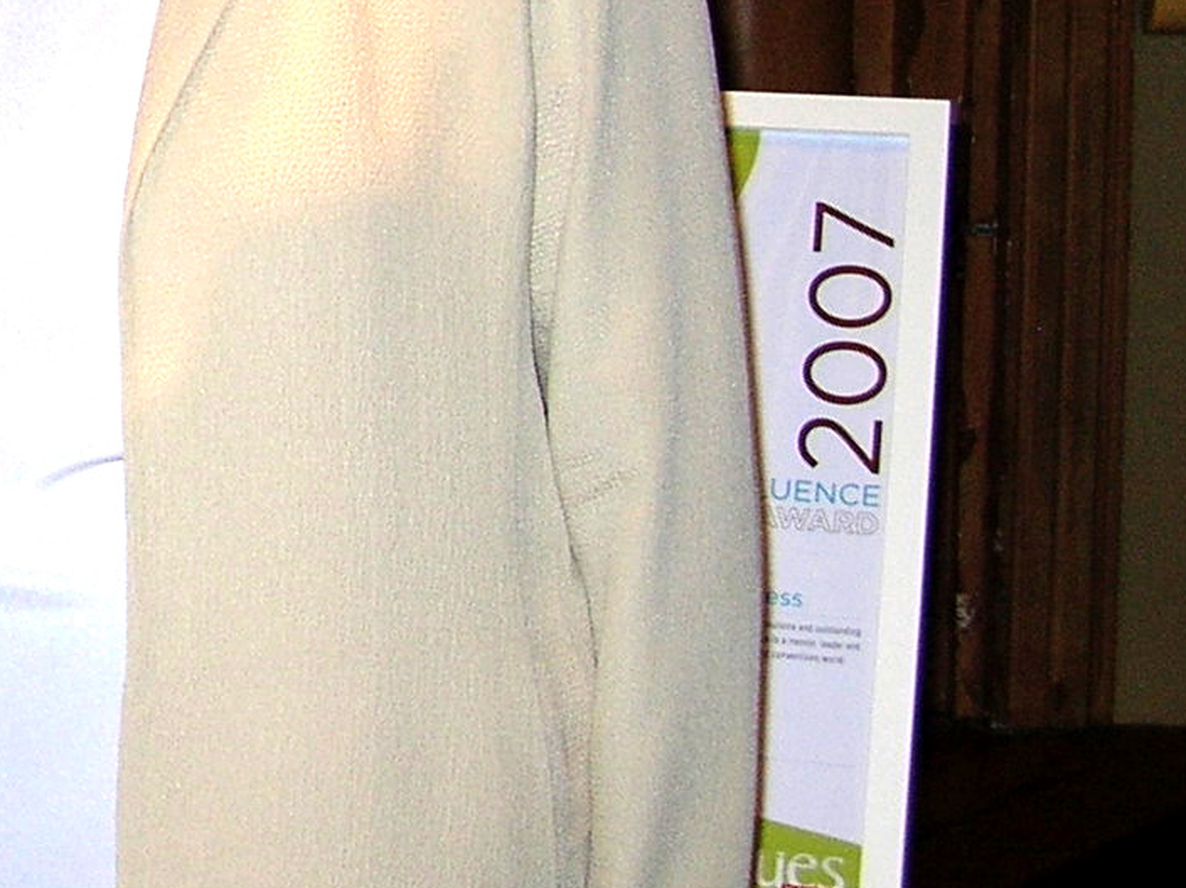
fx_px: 4006
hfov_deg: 15.3
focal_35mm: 117
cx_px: -721
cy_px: -126
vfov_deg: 12.4
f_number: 2.7
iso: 50
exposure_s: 1/60.1
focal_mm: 6
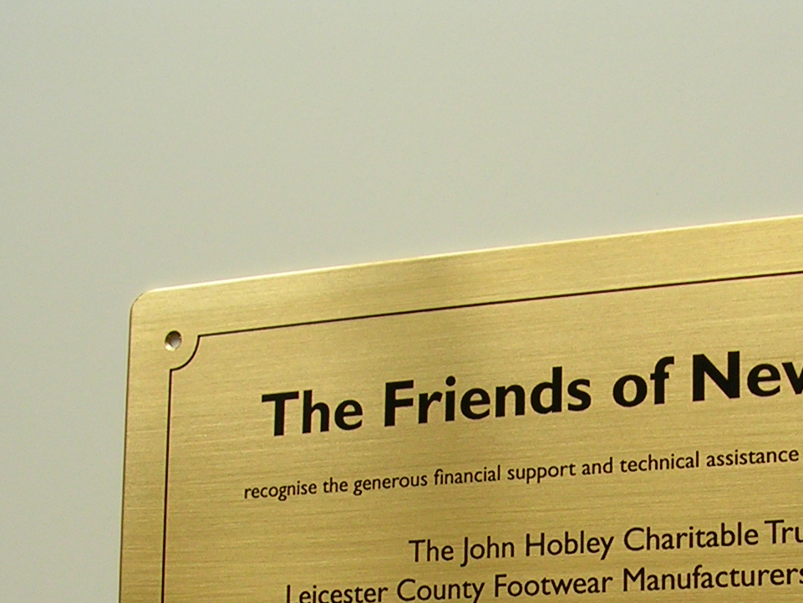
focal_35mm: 81
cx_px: 639
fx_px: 1879
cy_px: 637
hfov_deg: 23.8
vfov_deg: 17.7
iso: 50
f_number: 2.8
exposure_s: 1/52.8
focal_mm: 5.8
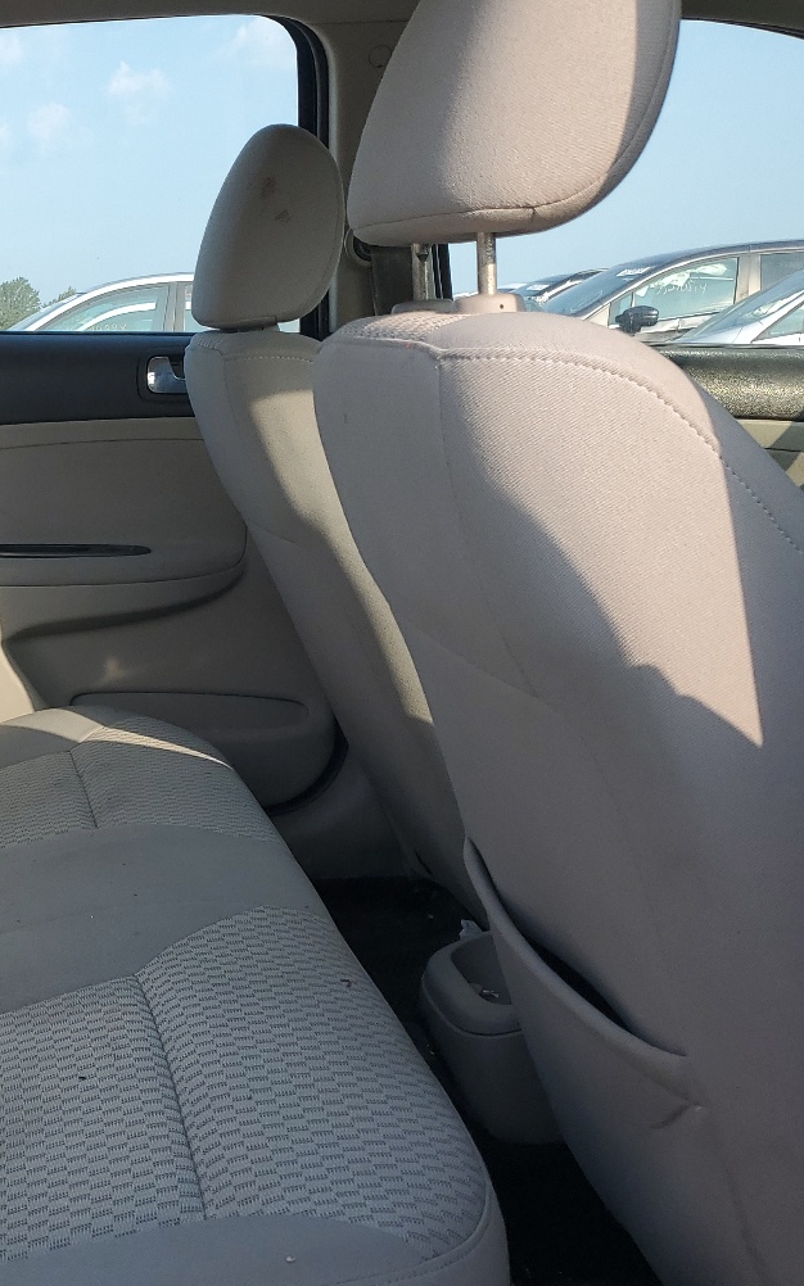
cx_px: -89
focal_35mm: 44
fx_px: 1543
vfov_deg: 45.1
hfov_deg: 26.8
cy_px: 743
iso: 50
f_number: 1.5
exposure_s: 1/1000
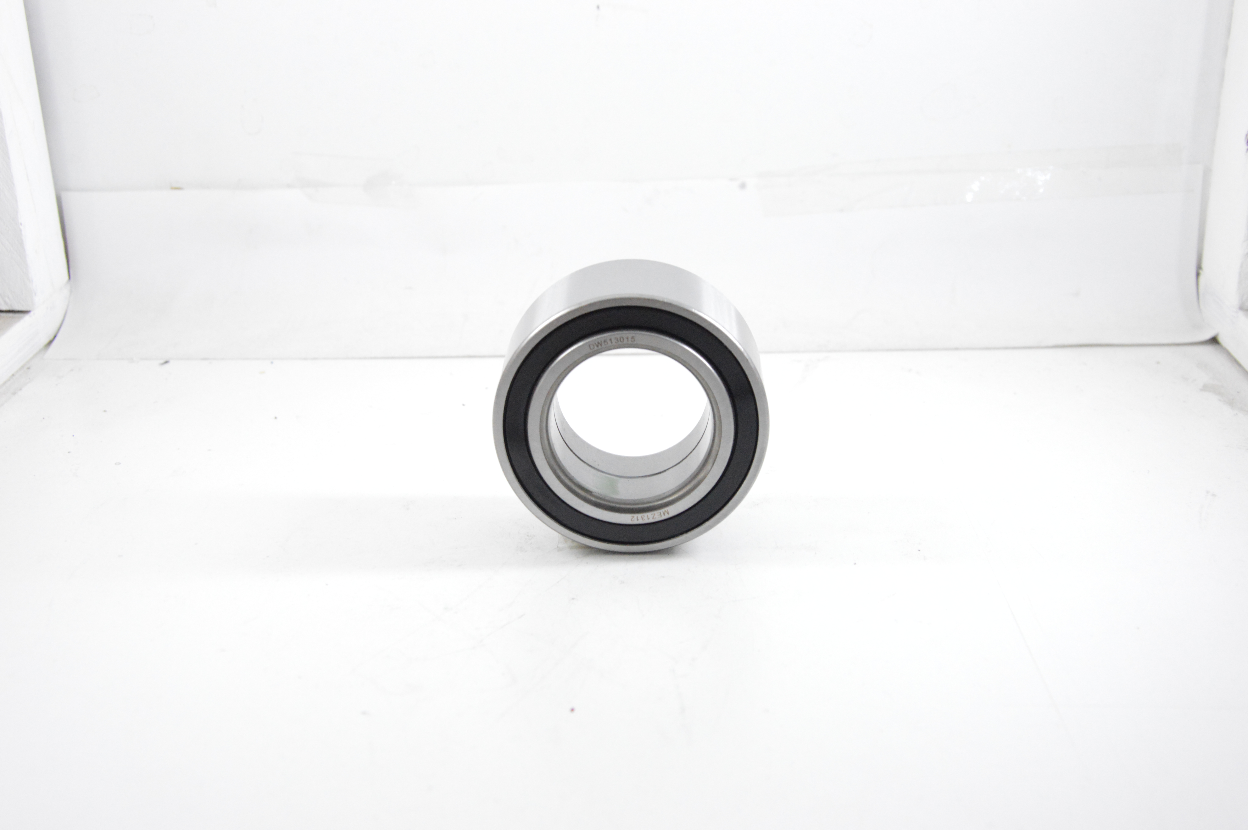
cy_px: 415
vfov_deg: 26.4
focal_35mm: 51
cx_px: 624
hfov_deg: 38.9
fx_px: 1766
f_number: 6.3
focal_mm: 34
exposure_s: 1/100
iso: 3200
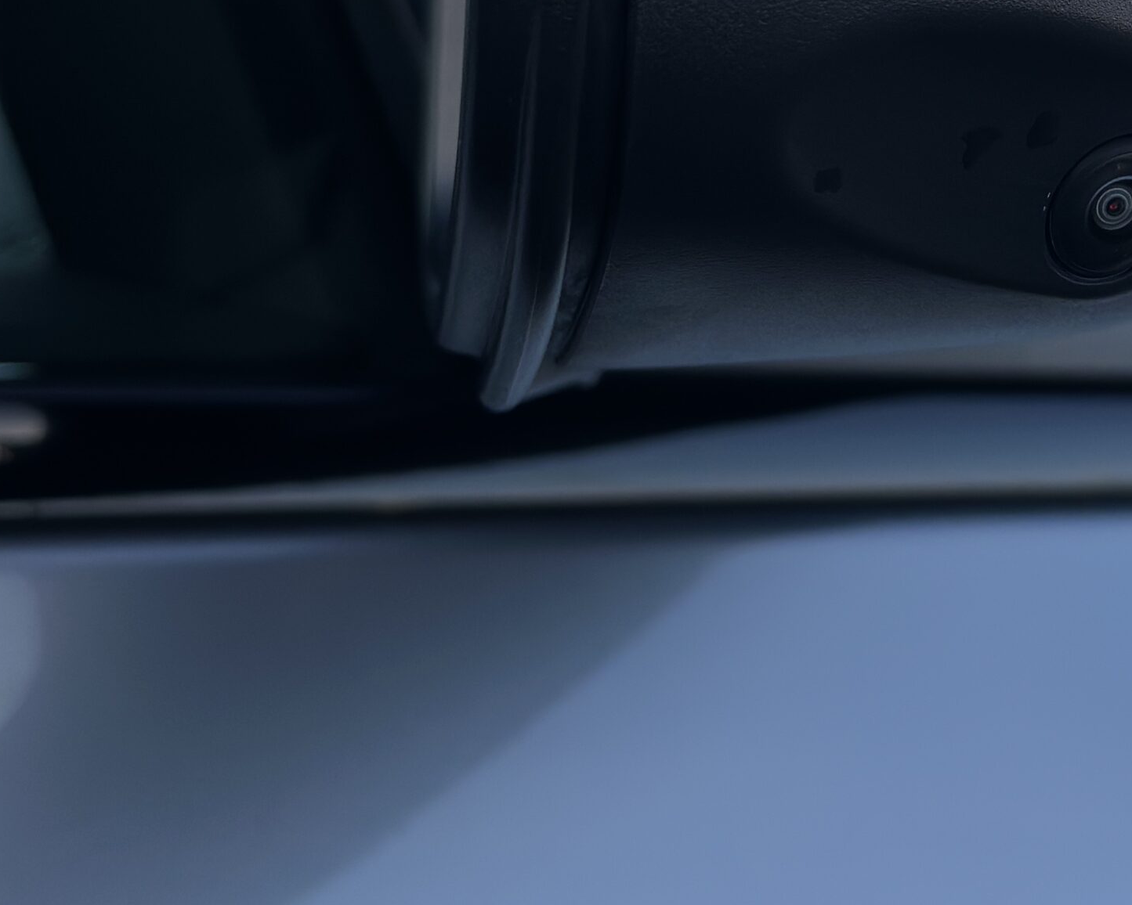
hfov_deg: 22.6
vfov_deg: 18.3
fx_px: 2781
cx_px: 968
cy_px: 192
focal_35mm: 83
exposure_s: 1/1157
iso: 80
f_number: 1.78
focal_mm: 6.86
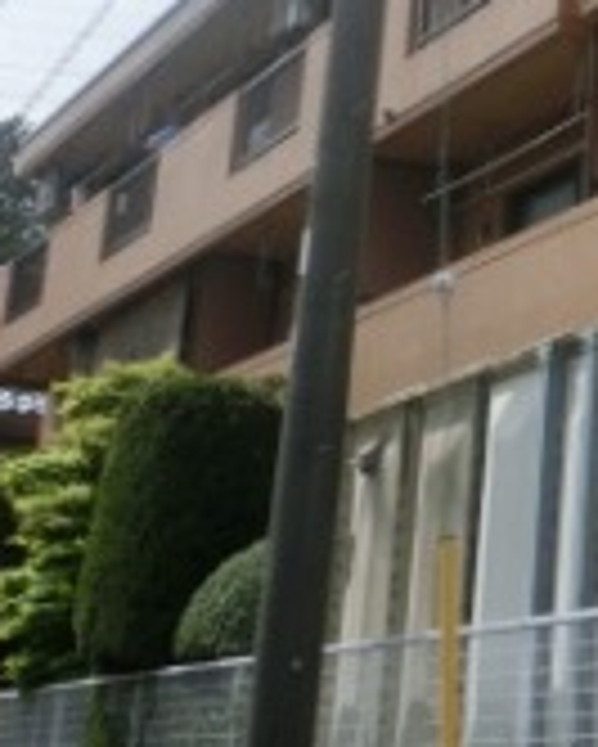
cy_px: 130
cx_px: 1093
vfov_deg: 19.1
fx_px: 2188
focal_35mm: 99
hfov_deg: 13.8
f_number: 8.8
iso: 80
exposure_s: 1/250
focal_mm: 5
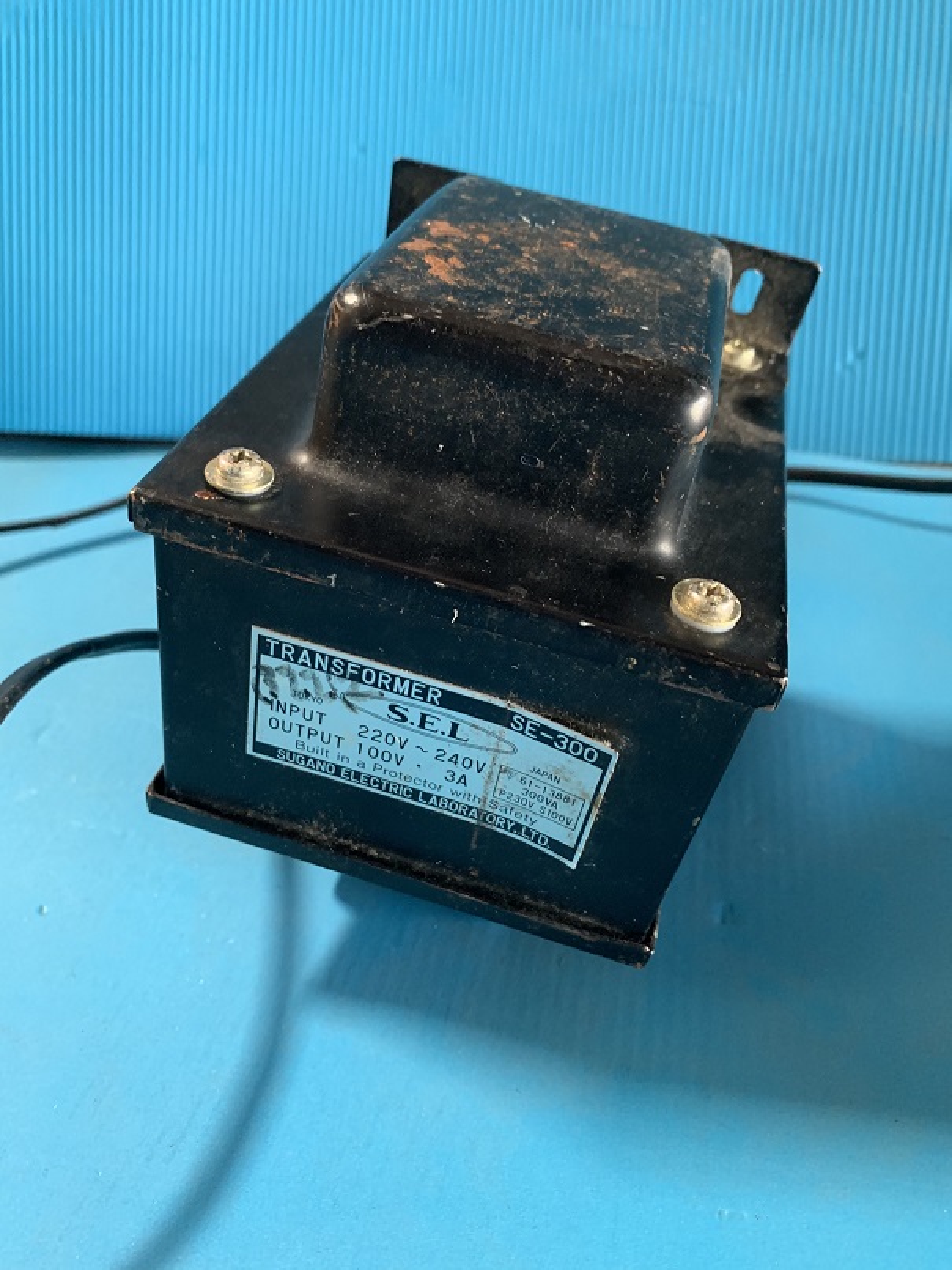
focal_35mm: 26
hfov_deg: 53.1
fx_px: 954
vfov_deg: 67.3
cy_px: 635
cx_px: 476
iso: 400
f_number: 1.8
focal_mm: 4.25
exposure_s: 1/49
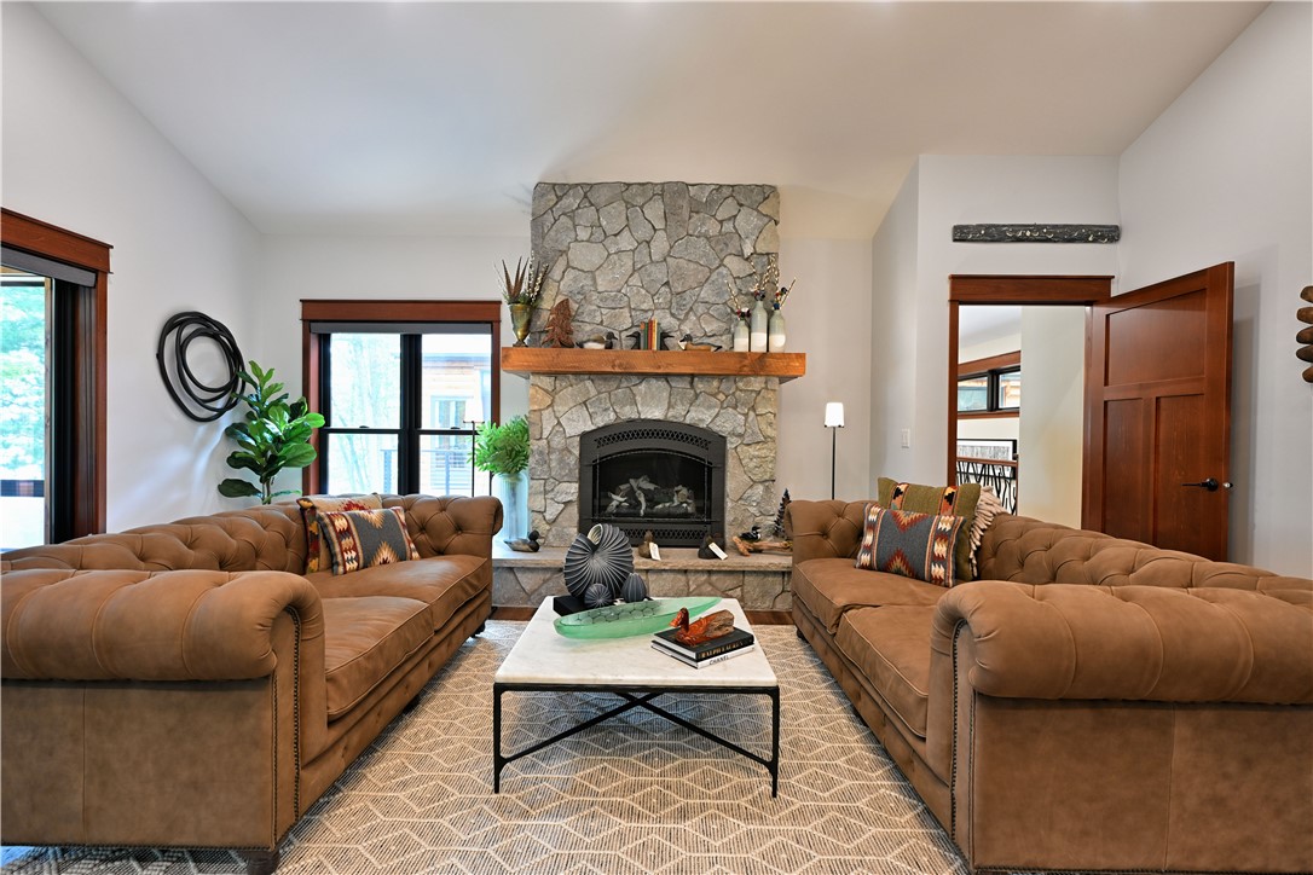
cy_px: 438
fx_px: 584
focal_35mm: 16
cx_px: 656
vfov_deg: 73.7
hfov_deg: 96.7
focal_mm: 16
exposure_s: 1/8
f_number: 5.6
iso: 400
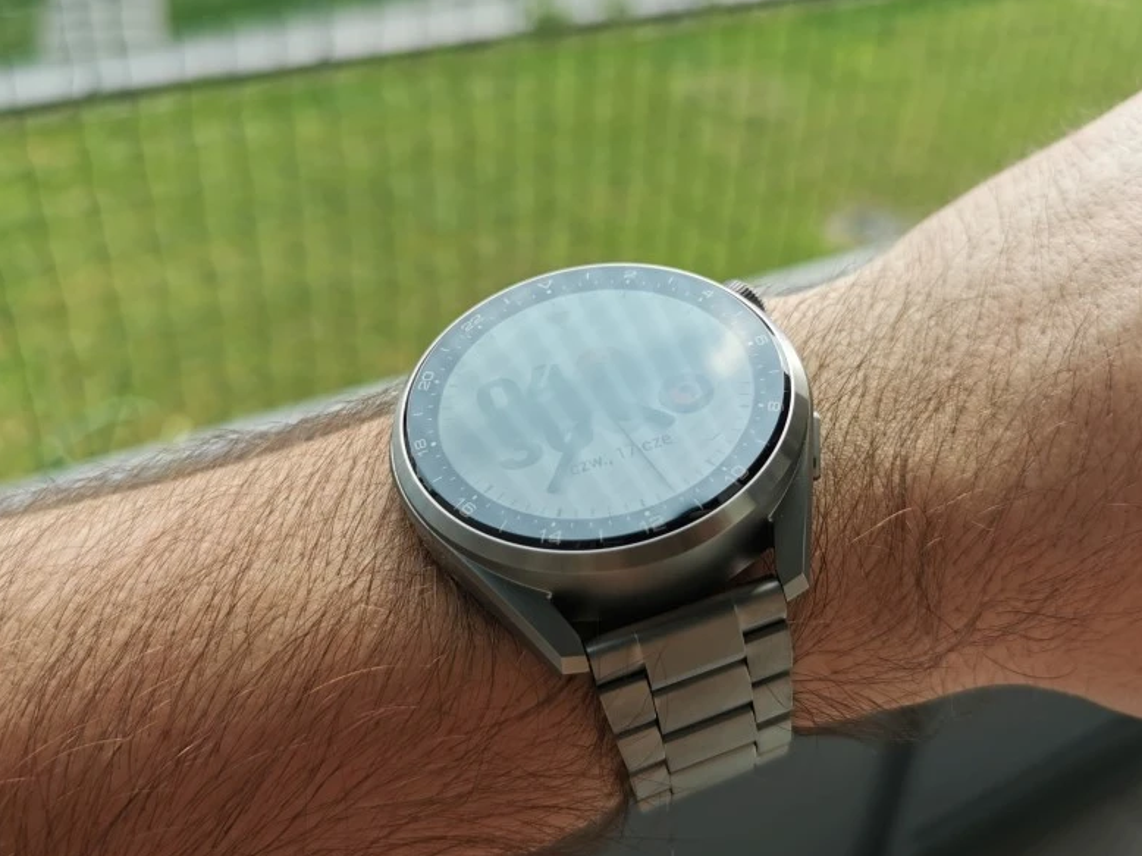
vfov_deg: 39.6
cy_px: 435
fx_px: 1187
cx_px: 584
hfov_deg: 51.4
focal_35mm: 36
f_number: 1.6
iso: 50
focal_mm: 5.56
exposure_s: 1/648
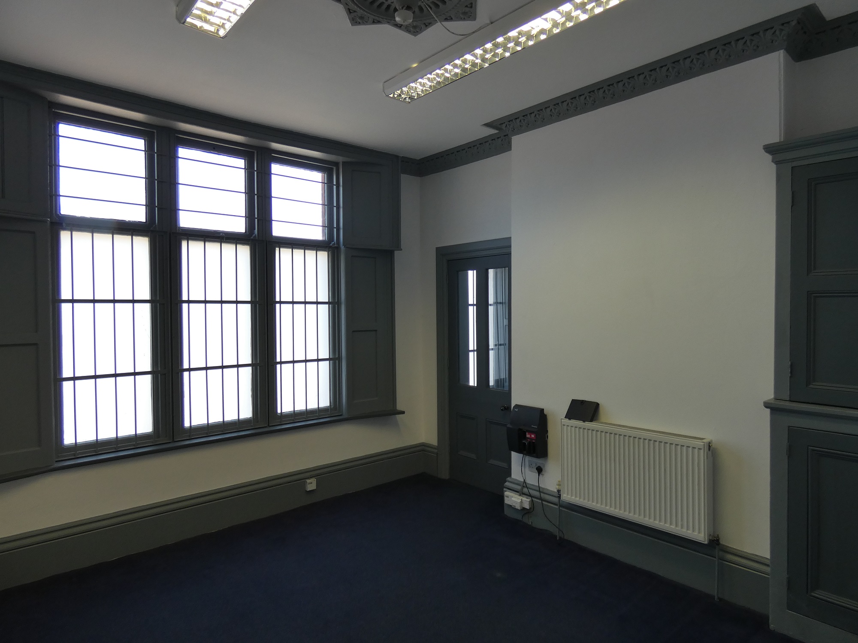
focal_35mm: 20
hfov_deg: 81.7
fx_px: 496
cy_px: 322
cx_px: 429
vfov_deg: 66.0
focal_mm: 3.6
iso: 80
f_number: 2.8
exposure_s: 1/125
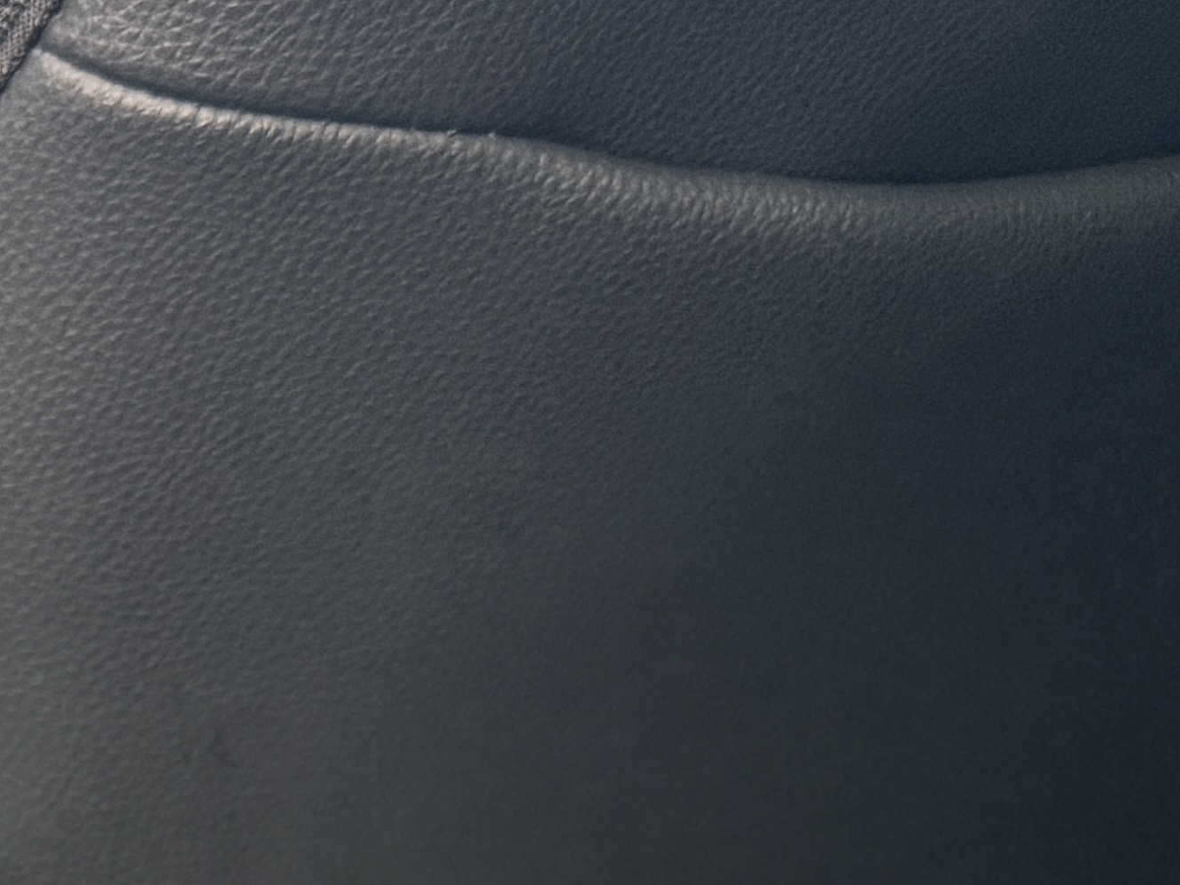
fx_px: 3511
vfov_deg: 13.3
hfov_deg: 15.6
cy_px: 1446
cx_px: -1113
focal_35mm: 103
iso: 200
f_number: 1.78
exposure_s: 1/62
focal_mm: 6.76
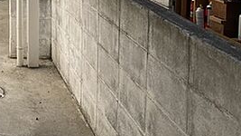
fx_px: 466
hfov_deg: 26.6
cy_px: -47
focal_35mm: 73
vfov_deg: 15.6
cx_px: -26
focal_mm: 3.99
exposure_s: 1/470
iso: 20
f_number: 1.8
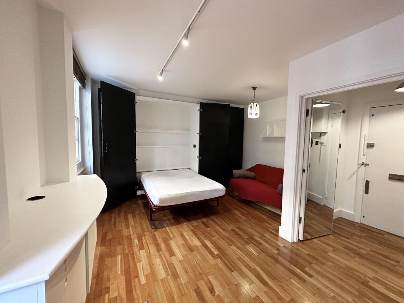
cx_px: 202
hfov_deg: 102.1
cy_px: 152
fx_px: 163
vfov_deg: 85.7
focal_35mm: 14
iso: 500
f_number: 2.2
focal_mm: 2.22
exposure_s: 1/50
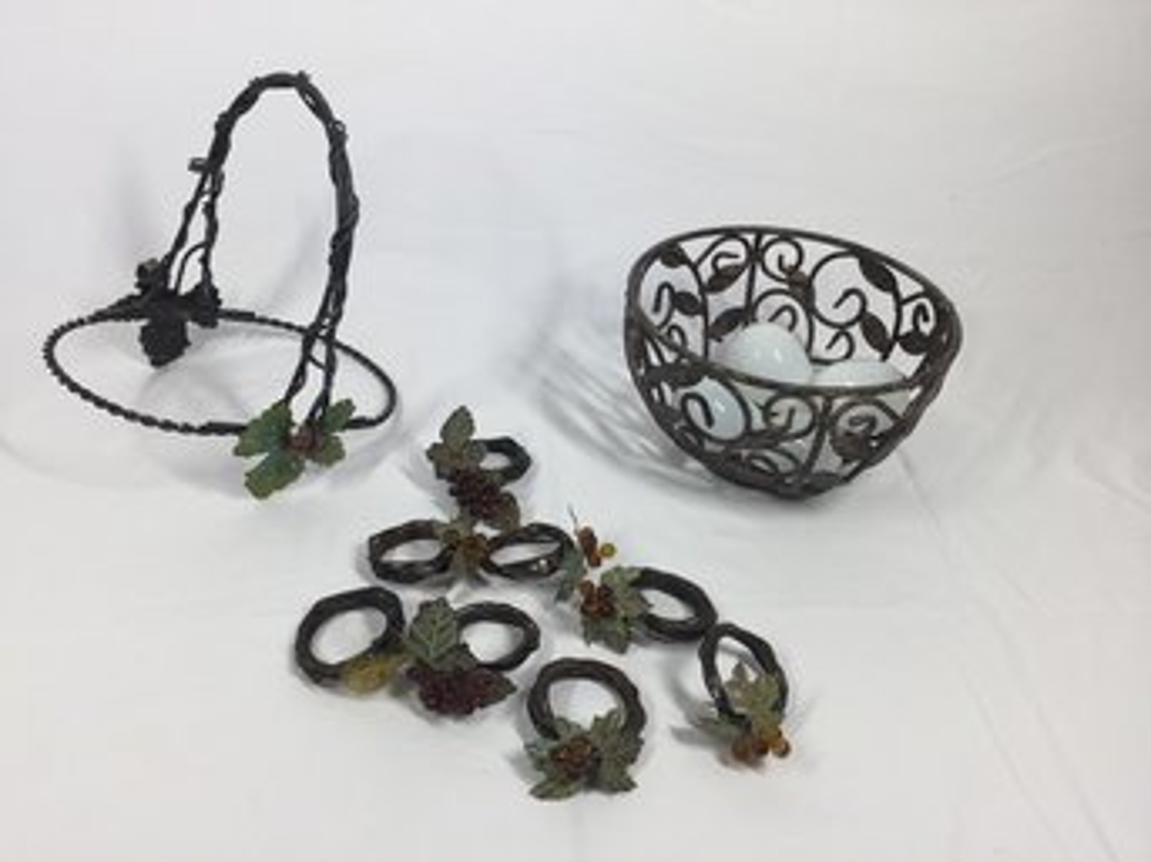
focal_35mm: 29
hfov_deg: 61.7
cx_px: 576
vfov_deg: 48.2
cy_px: 431
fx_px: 964
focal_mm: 4.15
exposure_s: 1/120
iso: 32
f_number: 2.2
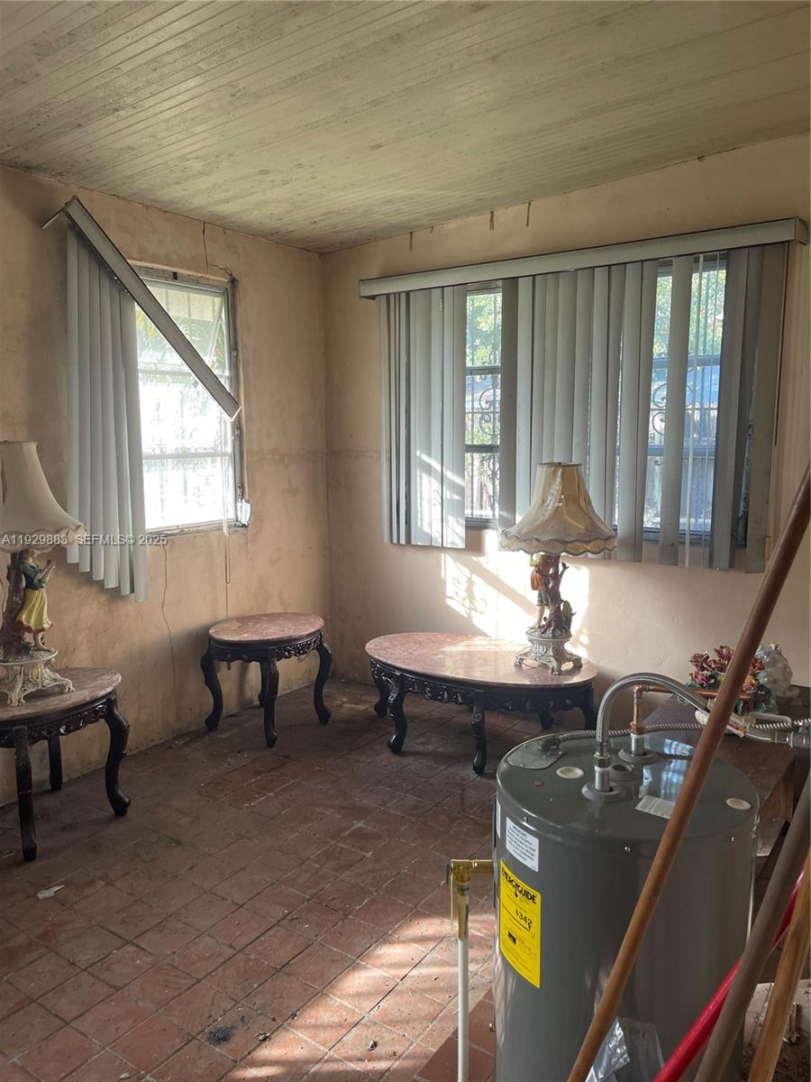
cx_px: 406
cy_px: 541
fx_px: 812
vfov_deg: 67.3
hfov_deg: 53.1
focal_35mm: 26
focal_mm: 5.1
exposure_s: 1/102
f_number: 1.6
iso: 125
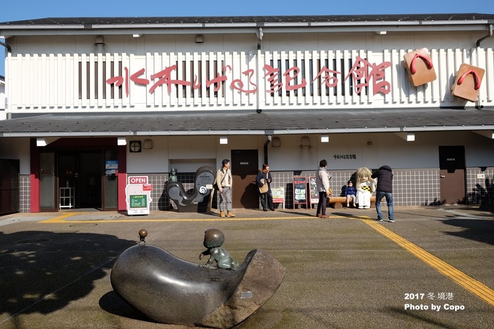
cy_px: 164
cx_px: 247
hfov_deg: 58.7
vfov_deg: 41.1
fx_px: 439
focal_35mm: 32
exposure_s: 1/400
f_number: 8
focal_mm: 21.4
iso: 200
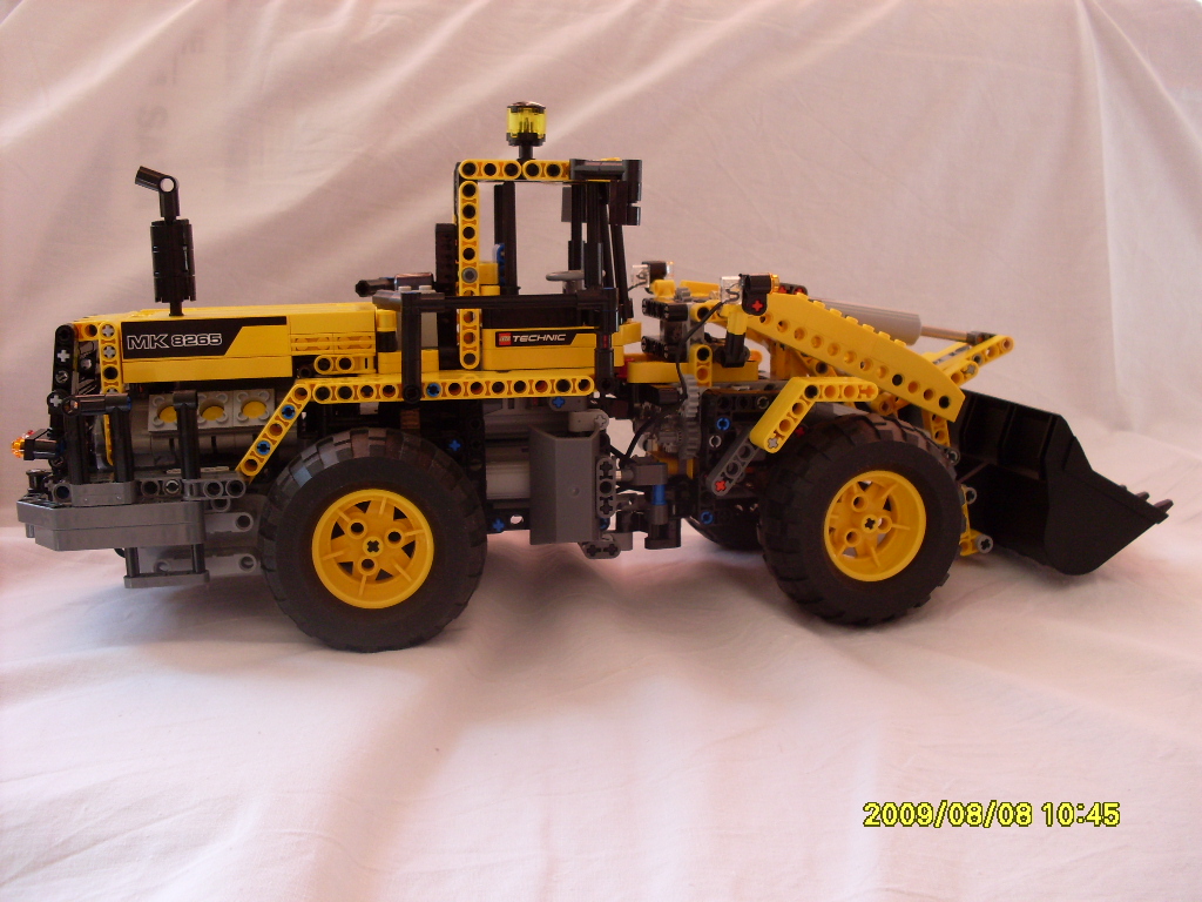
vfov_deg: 37.7
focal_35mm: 38
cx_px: 601
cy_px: 451
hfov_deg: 49.0
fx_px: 1320
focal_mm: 6.3
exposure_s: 1/90
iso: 100
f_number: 2.8
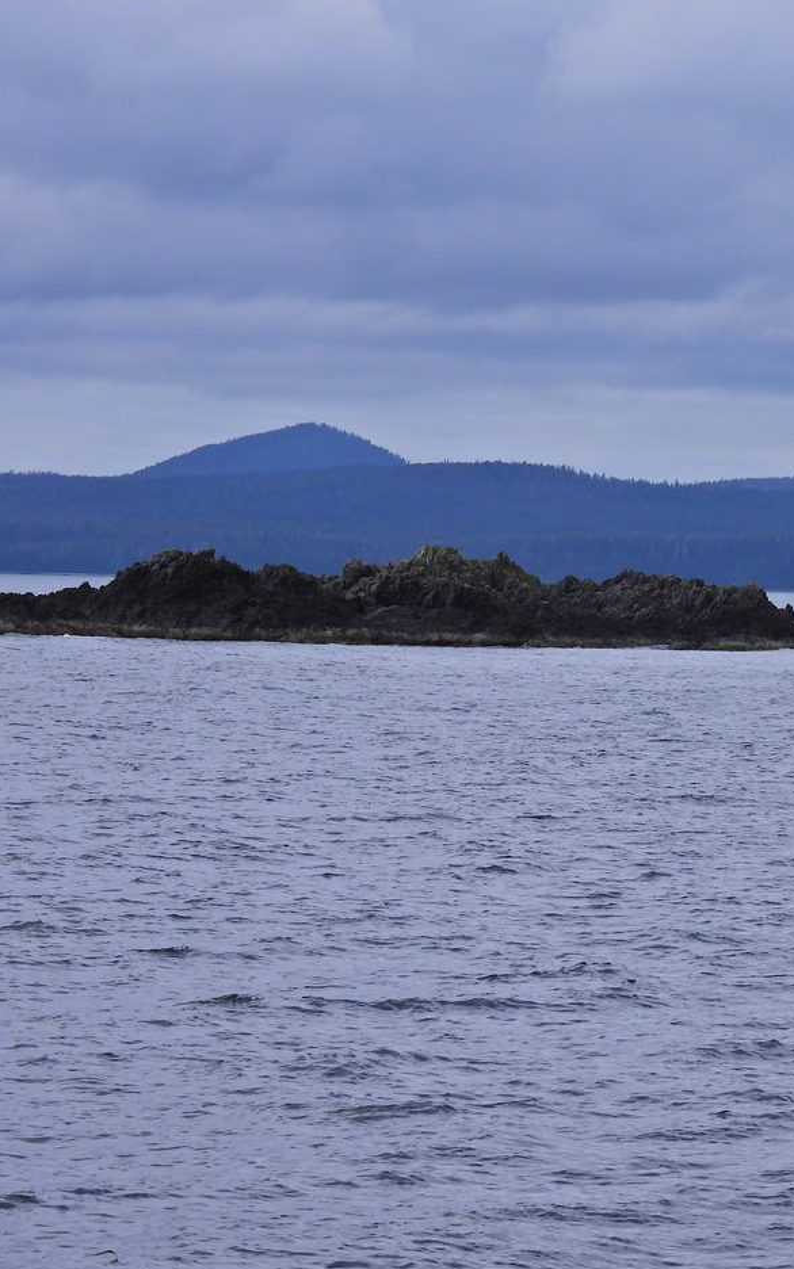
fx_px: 6264
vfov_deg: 11.6
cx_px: 606
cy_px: 639
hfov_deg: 7.2
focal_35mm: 181
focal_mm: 22.3
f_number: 4
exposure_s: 1/2000
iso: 100
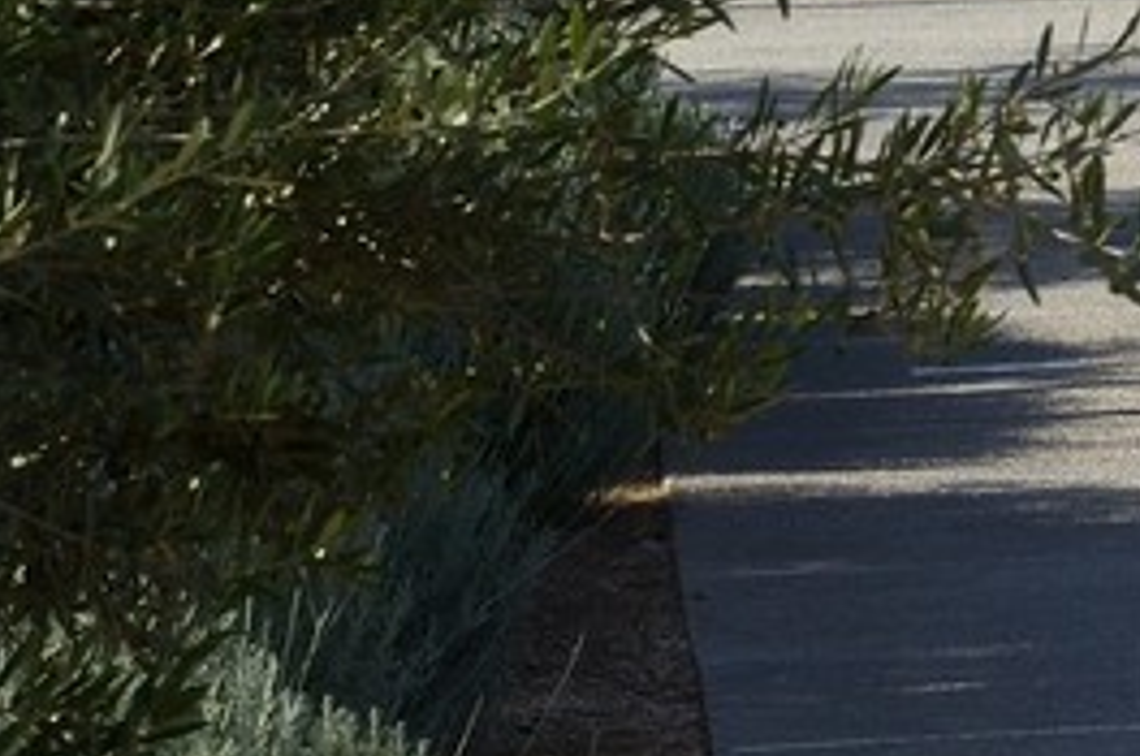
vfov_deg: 3.9
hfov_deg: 5.7
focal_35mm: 340
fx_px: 10747
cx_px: 3308
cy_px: -1149
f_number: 11
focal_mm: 56
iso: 200
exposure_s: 1/200
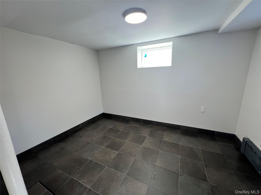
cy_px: 98
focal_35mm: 13
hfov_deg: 106.2
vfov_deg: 89.9
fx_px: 98
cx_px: 130
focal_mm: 1.57
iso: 125
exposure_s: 1/120
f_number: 1.8
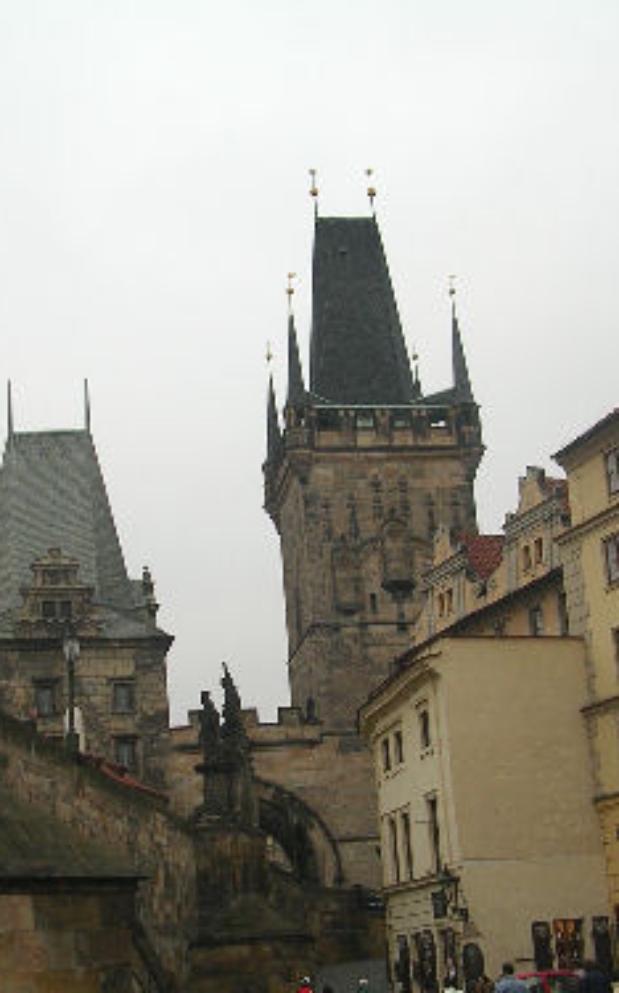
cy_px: 506
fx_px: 1486
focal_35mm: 55
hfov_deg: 23.5
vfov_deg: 36.9
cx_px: 283
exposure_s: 1/39.8
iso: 50
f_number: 2.8
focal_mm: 5.8
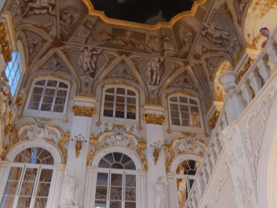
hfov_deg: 52.6
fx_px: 280
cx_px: 143
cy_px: 126
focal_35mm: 35
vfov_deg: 40.5
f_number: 3
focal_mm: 4
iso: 200
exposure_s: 1/10
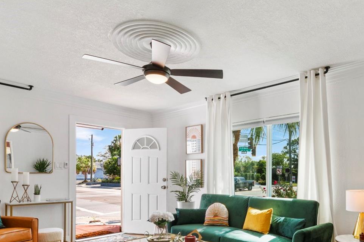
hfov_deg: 70.5
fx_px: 253
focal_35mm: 25
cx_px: 224
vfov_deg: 49.3
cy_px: 181
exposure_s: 1/20
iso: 200
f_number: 8
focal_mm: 10
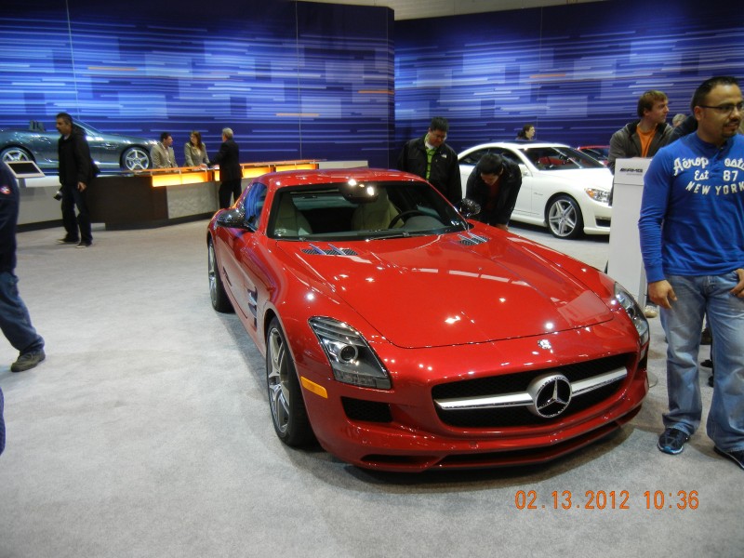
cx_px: 372
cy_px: 279
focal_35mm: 30
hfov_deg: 60.0
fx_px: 645
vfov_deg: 46.8
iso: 287
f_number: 3.5
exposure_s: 1/60
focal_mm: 5.4
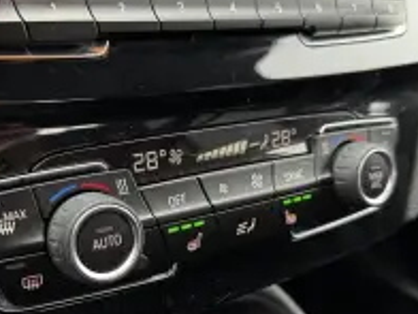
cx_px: 194
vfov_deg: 32.5
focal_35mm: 44
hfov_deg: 42.9
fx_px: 531
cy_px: 216
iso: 320
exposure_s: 1/52
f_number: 1.78
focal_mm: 6.76
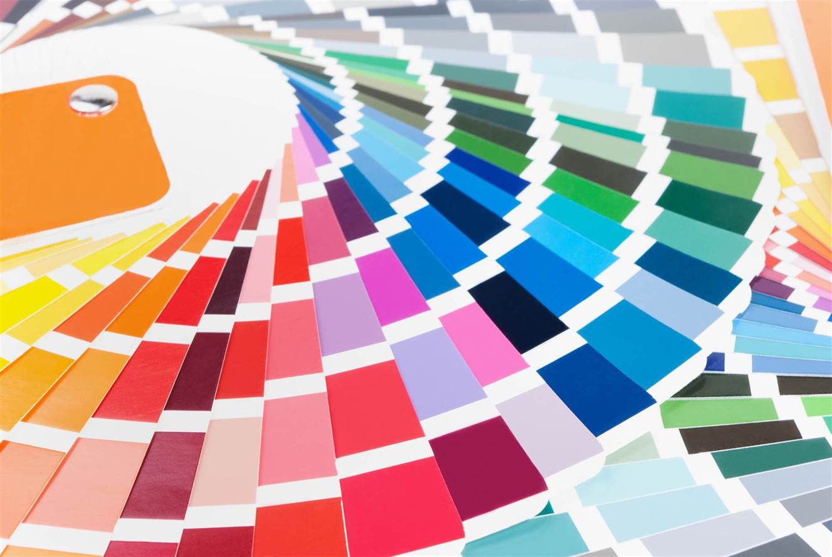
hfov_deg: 24.7
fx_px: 1897
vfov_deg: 16.7
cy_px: 278
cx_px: 416
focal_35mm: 82
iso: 100
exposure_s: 1/125
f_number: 13
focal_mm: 55
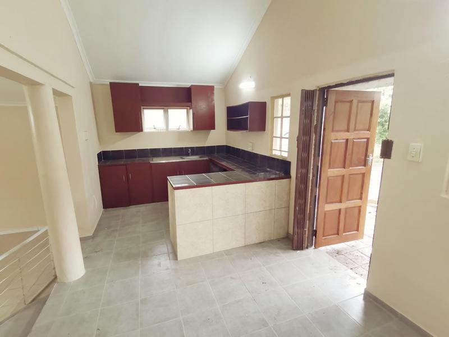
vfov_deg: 74.7
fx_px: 221
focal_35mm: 17
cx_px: 224
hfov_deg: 91.0
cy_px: 168
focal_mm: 1.78
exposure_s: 1/33.3
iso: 160
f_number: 2.4
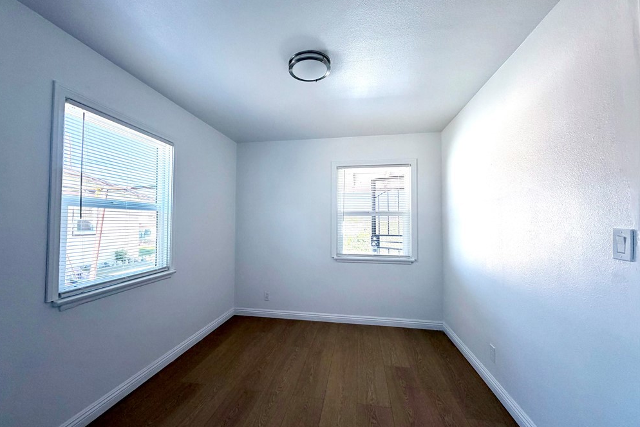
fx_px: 267
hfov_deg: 100.4
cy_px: 213
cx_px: 311
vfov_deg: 77.3
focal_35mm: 15
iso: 160
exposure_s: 1/121
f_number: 2.2
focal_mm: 2.22
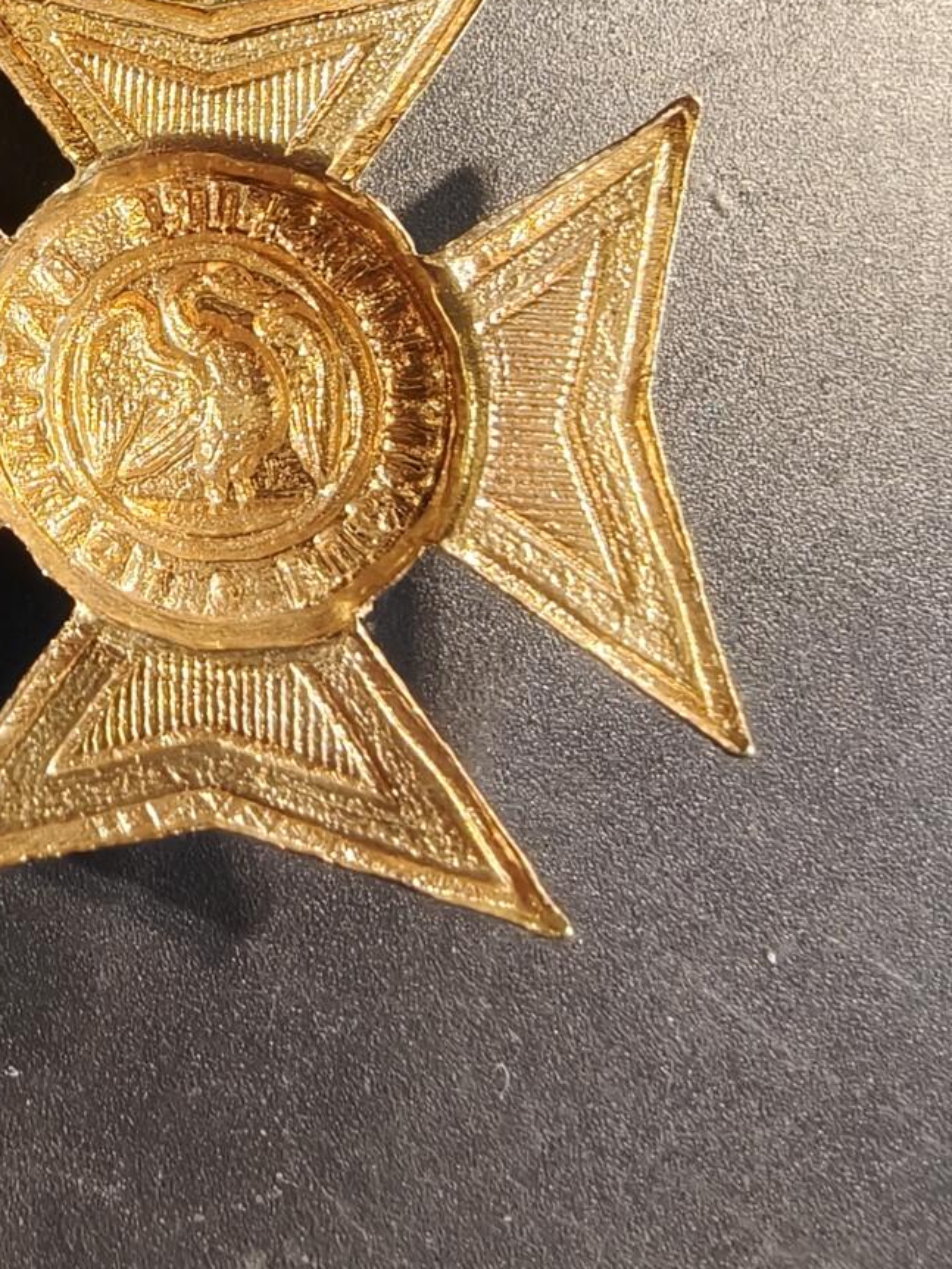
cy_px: 644
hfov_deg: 29.8
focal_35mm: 48
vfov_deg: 39.7
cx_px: 250
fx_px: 1761
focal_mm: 2.32
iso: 250
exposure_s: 1/50
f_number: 2
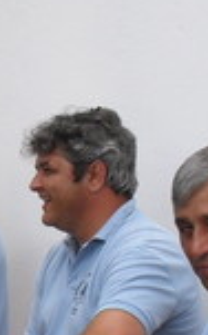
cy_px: 332
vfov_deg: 16.6
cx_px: -139
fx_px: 1119
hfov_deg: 10.1
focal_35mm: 123
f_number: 8.4
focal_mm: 6.3
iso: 100
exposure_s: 1/125
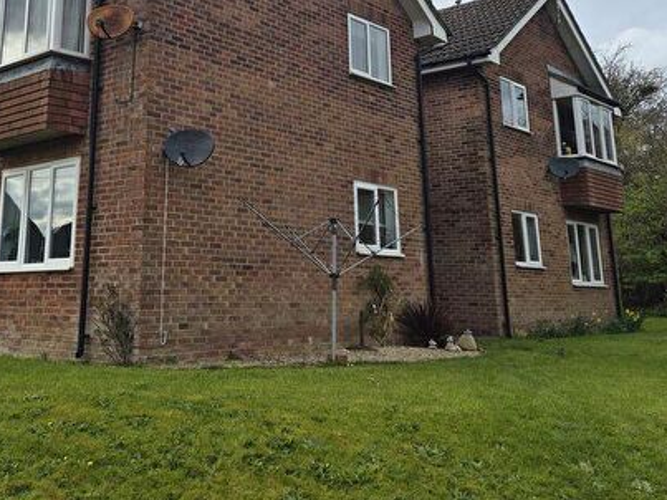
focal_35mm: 40
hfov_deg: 46.0
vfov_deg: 34.6
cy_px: 89
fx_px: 771
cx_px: 218
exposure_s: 1/6144
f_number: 1.8
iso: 80
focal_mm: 5.4
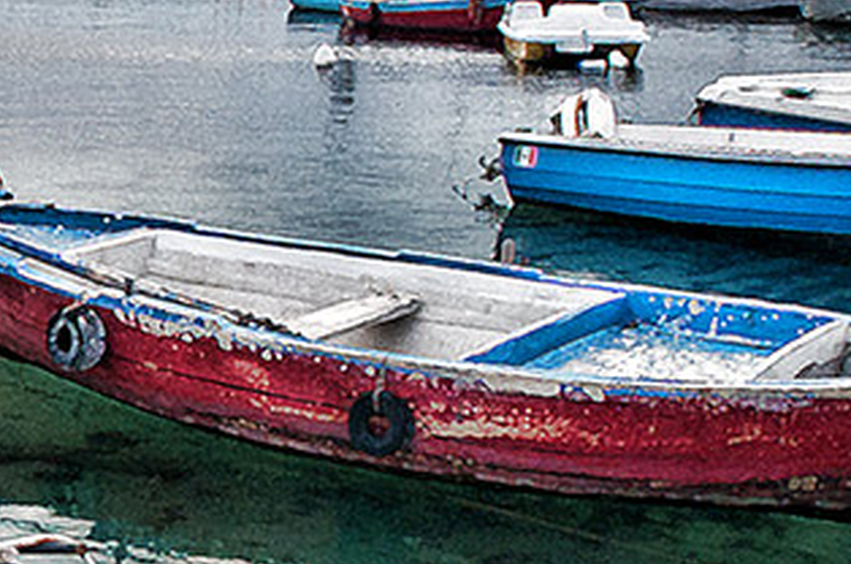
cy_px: 327
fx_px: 2029
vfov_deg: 15.8
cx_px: -257
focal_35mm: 86
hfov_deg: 21.4
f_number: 11
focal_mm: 18
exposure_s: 1/50
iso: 400
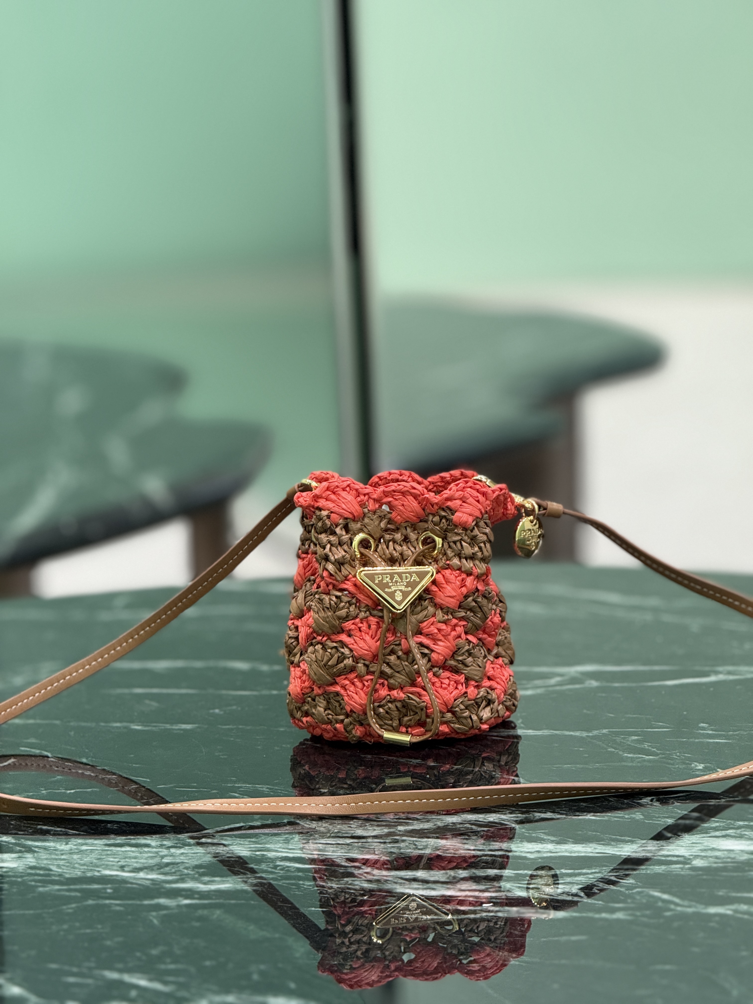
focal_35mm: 120
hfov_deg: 12.3
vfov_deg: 16.4
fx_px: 3480
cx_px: 376
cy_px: 502
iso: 200
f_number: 2.8
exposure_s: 1/50
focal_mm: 15.66
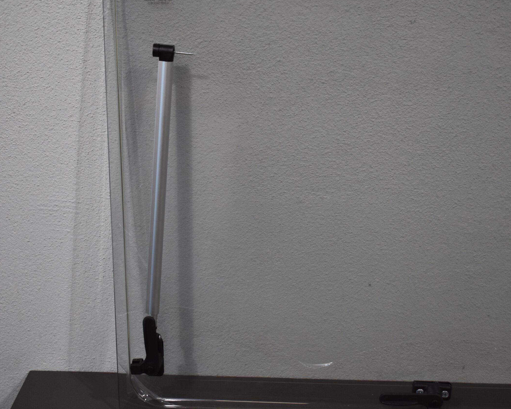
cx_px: 279
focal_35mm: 55
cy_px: 205
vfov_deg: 27.6
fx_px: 832
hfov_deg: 34.1
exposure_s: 1/250
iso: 640
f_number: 4.5
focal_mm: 32
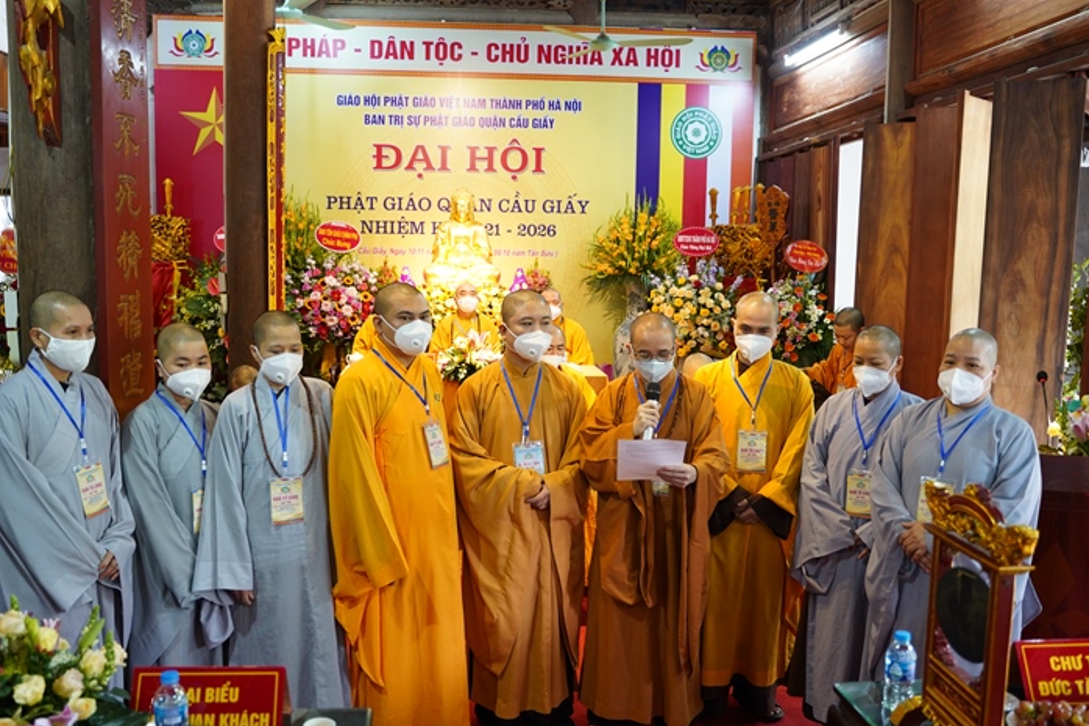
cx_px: 529
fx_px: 998
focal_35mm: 33
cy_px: 372
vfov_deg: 39.9
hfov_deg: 57.2
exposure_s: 1/40
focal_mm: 32
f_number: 2.8
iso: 1250
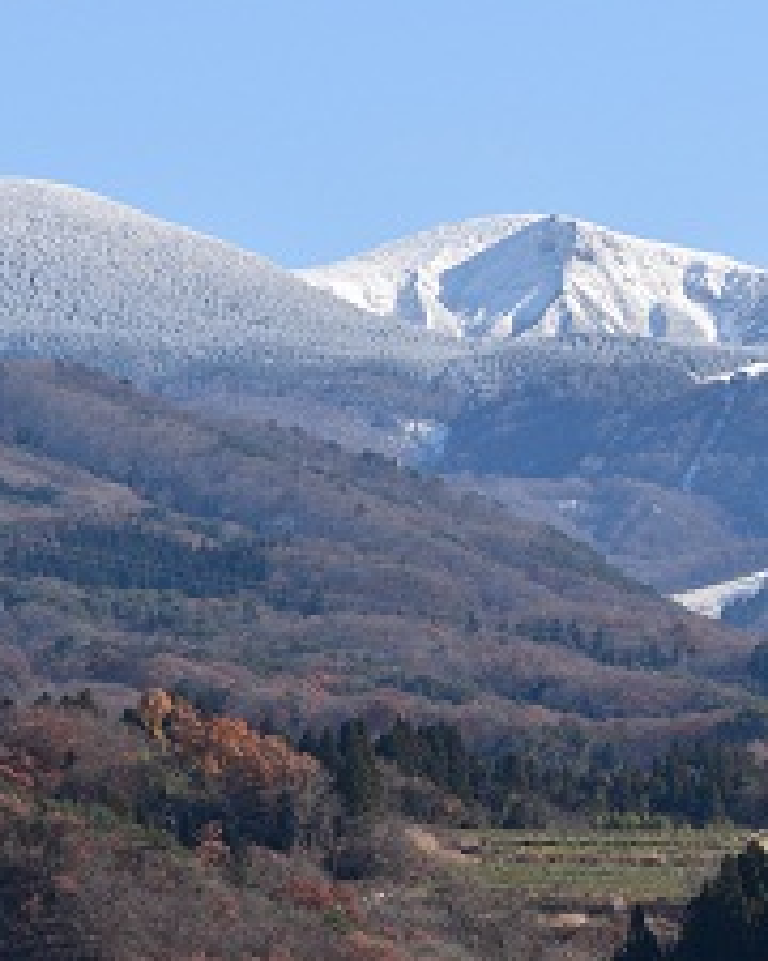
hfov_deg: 3.9
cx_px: 602
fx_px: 11194
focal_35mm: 394
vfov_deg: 4.9
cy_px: 444
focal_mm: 140
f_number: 7.1
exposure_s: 1/800
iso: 200
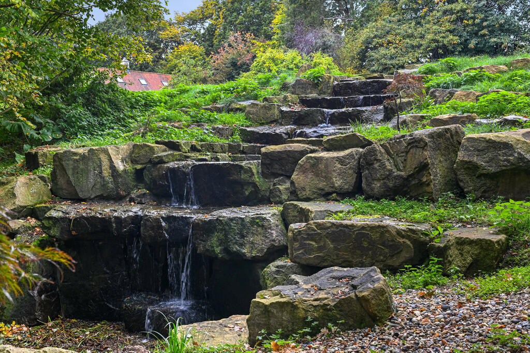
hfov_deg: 39.6
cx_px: 265
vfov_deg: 26.9
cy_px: 176
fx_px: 736
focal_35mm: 50
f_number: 8
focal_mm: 50
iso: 400
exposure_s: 1/40
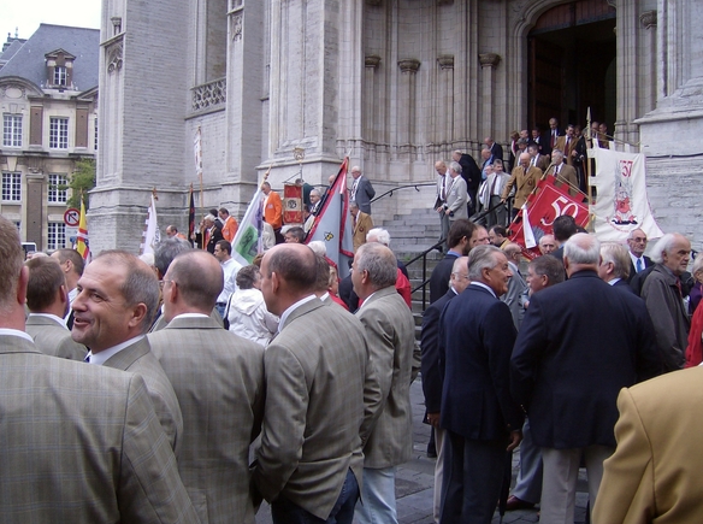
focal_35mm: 37
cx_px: 352
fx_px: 750
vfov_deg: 38.5
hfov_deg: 50.2
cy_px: 261
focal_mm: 6
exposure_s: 1/334
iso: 100
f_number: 2.8
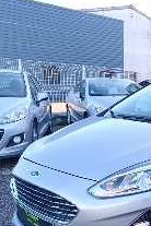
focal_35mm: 48
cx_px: 182
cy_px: 146
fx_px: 302
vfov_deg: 40.7
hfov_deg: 25.2
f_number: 1.6
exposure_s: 1/100
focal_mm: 6.14
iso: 80
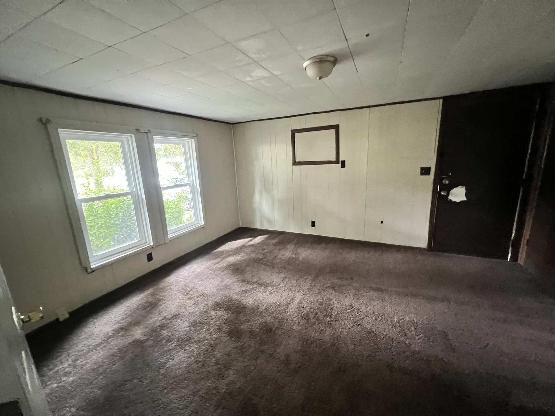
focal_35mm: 13
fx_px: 208
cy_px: 208
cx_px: 278
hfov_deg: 106.2
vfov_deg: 89.9
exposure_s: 1/48
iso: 1000
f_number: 1.8
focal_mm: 1.57
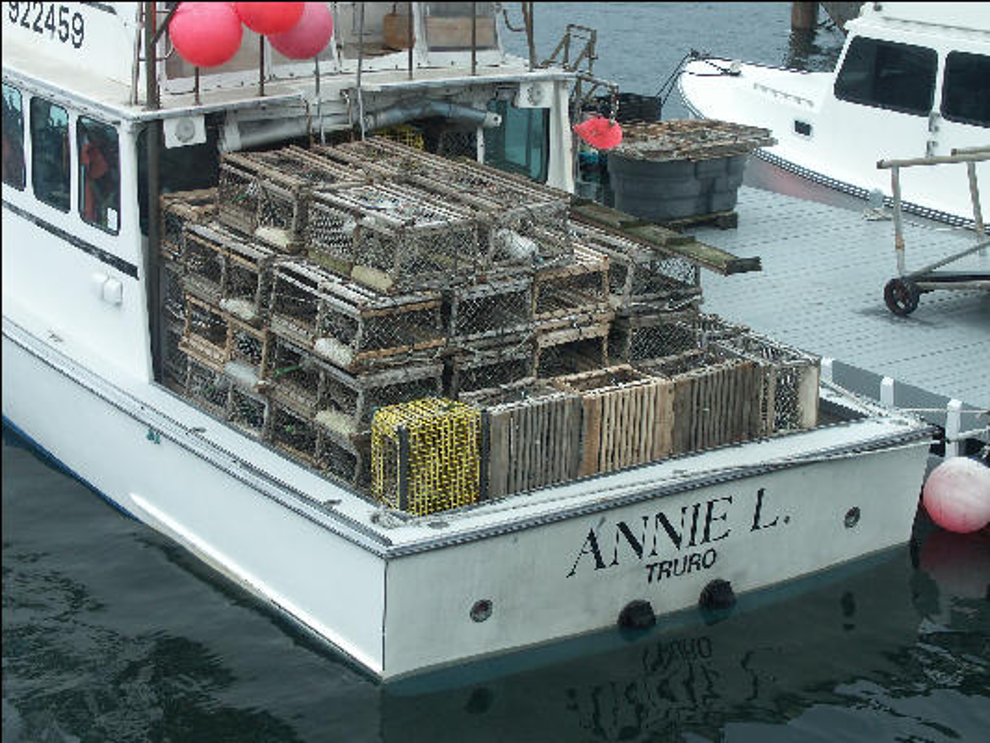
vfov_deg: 18.7
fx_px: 2260
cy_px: 372
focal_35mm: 79
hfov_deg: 24.7
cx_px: 495
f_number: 4.5
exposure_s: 1/200
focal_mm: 19.55
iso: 100
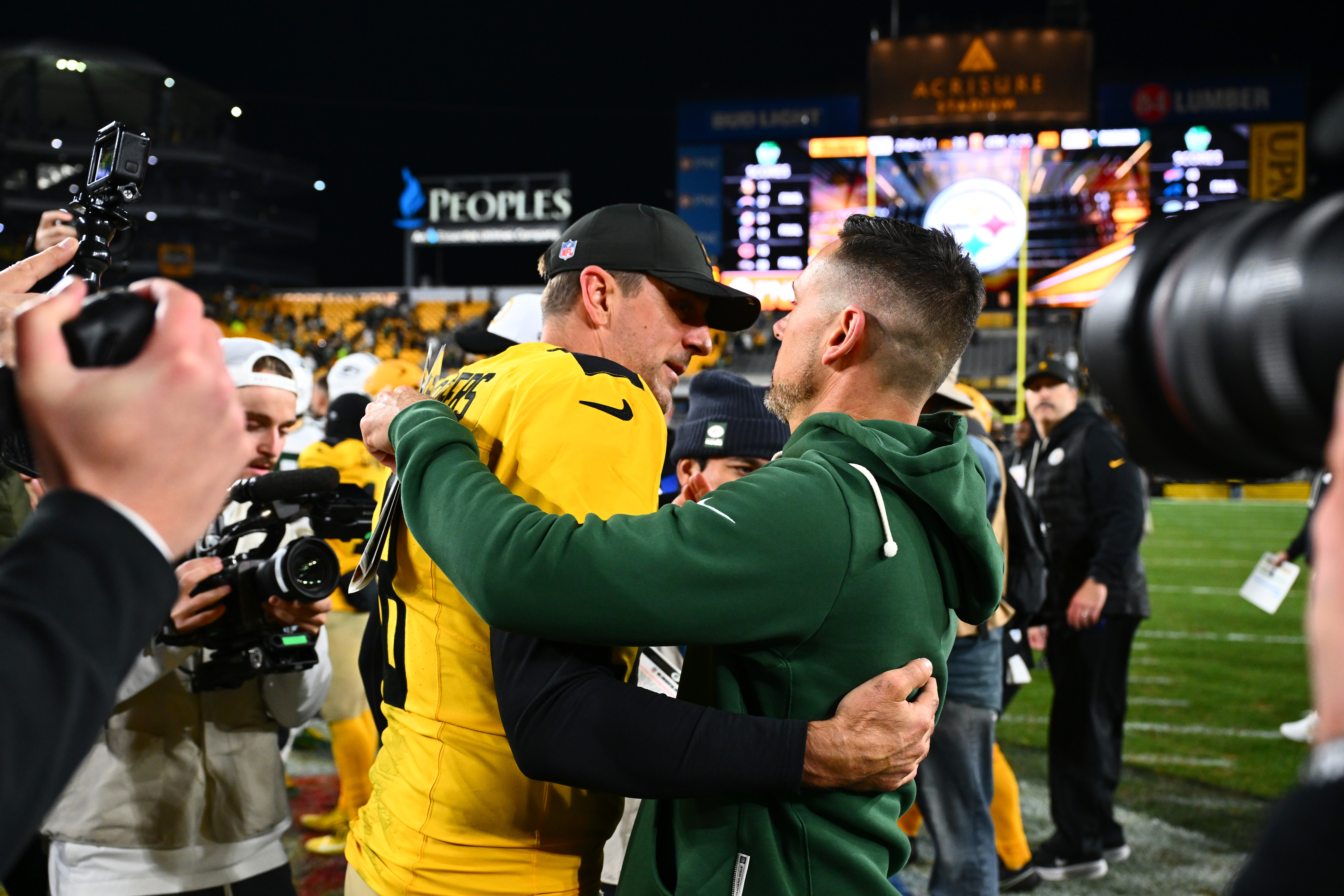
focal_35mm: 39
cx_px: 672
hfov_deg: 49.6
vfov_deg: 34.2
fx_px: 1456
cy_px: 448
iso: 2500
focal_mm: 39
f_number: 4.5
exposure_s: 1/800
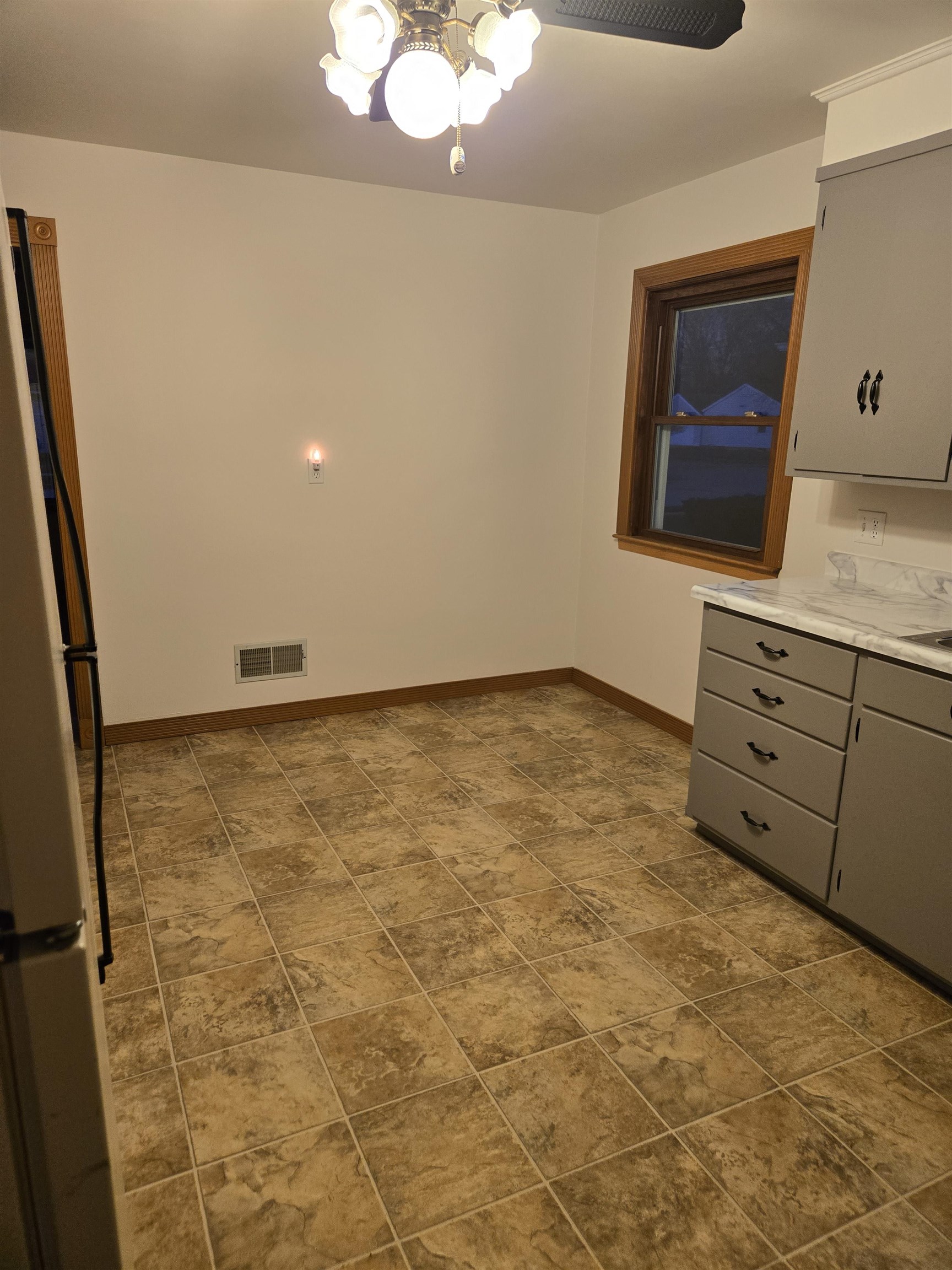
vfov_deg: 73.9
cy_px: 635
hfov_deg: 58.9
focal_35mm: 23
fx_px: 843
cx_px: 476
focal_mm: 5.4
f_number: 1.8
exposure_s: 1/120
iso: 320
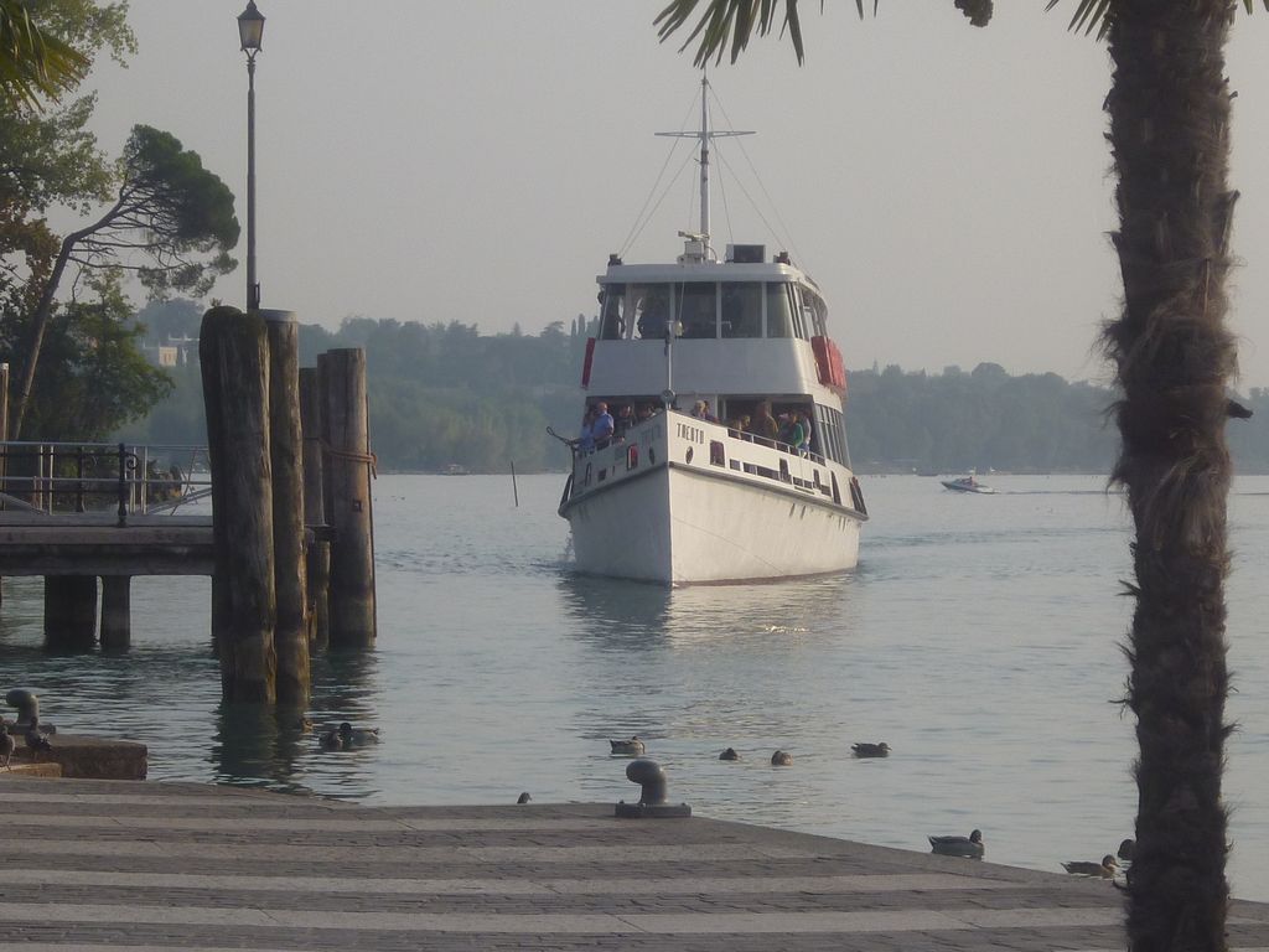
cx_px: 634
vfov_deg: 8.0
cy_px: 476
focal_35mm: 185
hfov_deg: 10.7
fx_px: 6782
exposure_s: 1/320
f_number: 6.5
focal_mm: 20
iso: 100
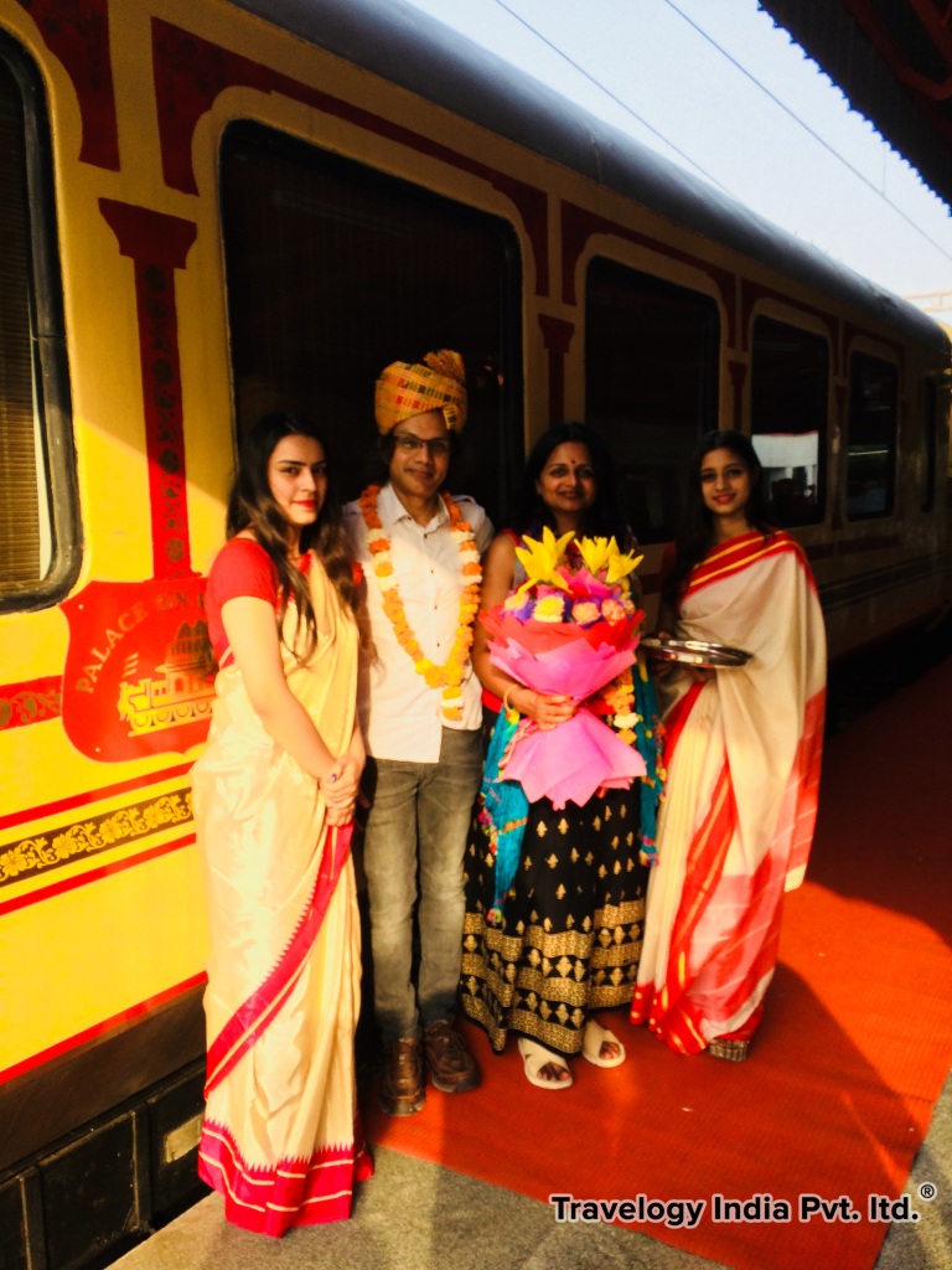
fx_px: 1063
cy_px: 635
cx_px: 476
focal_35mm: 29
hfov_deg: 48.2
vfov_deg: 61.7
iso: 32
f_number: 2.2
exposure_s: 1/380
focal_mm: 4.15
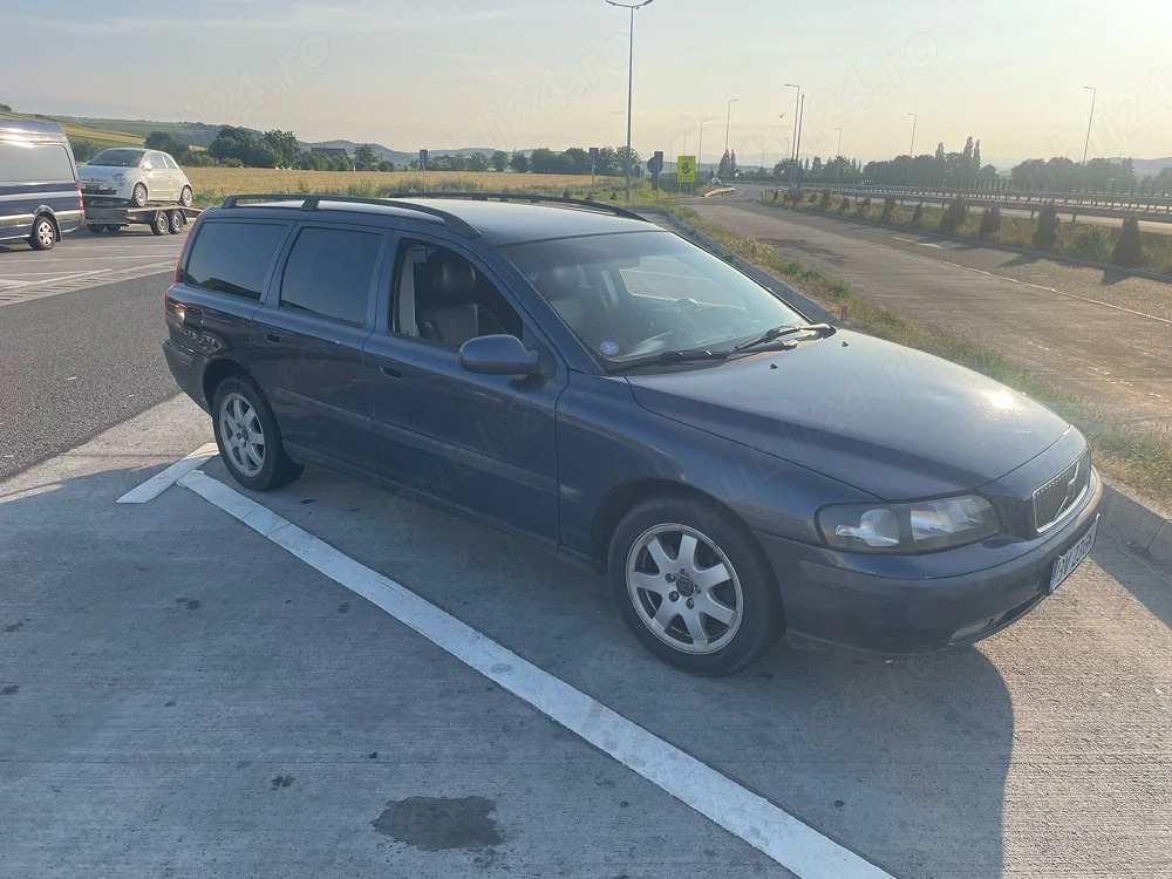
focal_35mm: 26
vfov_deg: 53.1
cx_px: 586
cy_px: 440
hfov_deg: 67.3
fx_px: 880
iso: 32
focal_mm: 4.2
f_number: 1.6
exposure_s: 1/2092
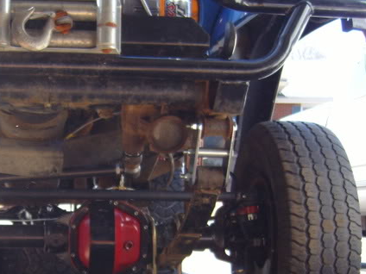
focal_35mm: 66
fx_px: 698
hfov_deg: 28.4
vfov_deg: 21.8
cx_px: 43
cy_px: 237
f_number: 2.8
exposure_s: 1/125
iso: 80
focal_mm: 7.4
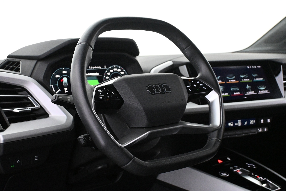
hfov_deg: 40.0
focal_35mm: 50
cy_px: 96
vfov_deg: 27.3
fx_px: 393
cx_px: 143
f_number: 5
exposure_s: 1/60
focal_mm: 33
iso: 7200
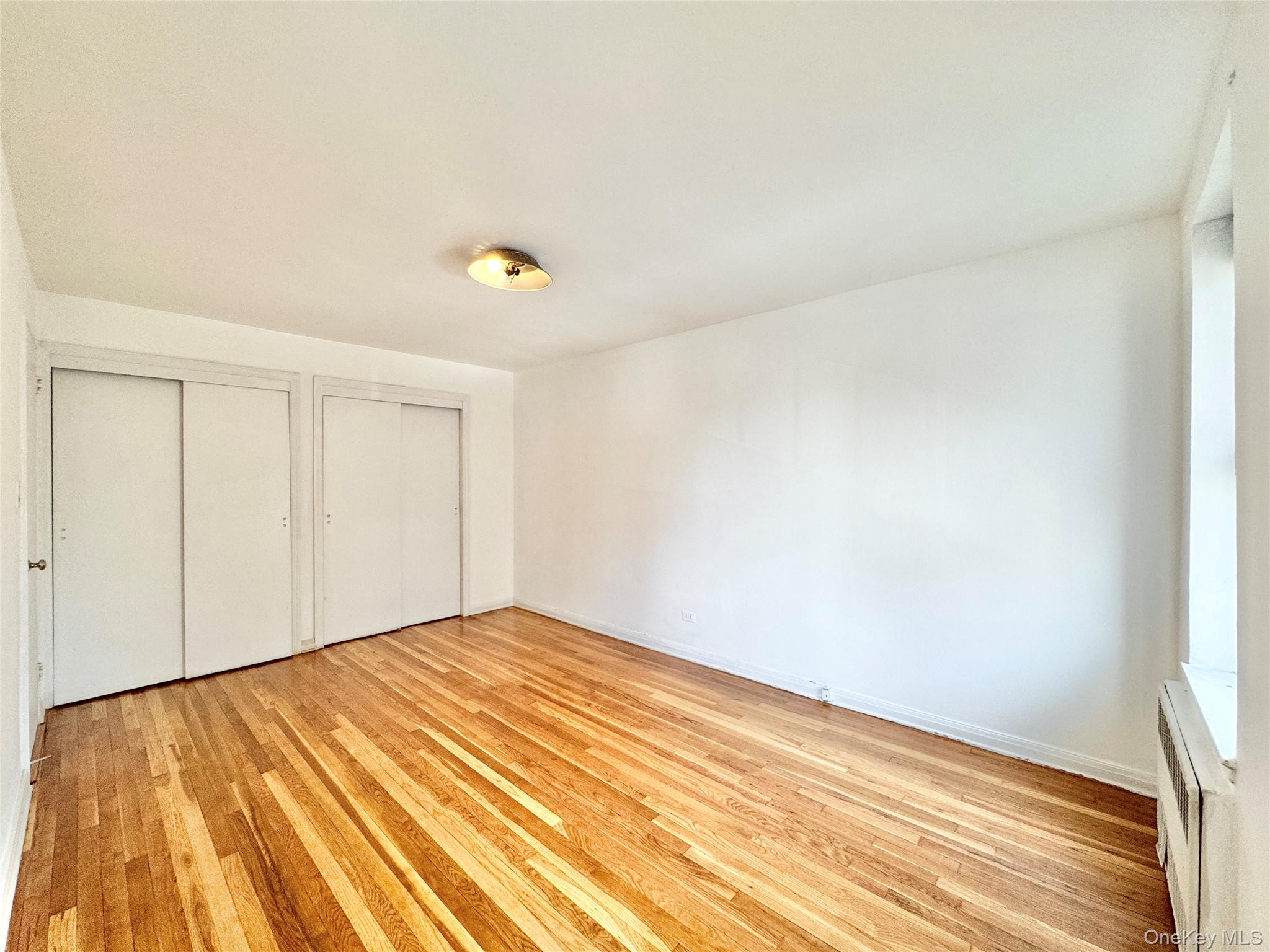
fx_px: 514
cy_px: 476
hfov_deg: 102.1
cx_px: 635
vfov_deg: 85.7
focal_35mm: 14
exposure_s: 1/120
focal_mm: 2.22
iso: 125
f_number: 2.2
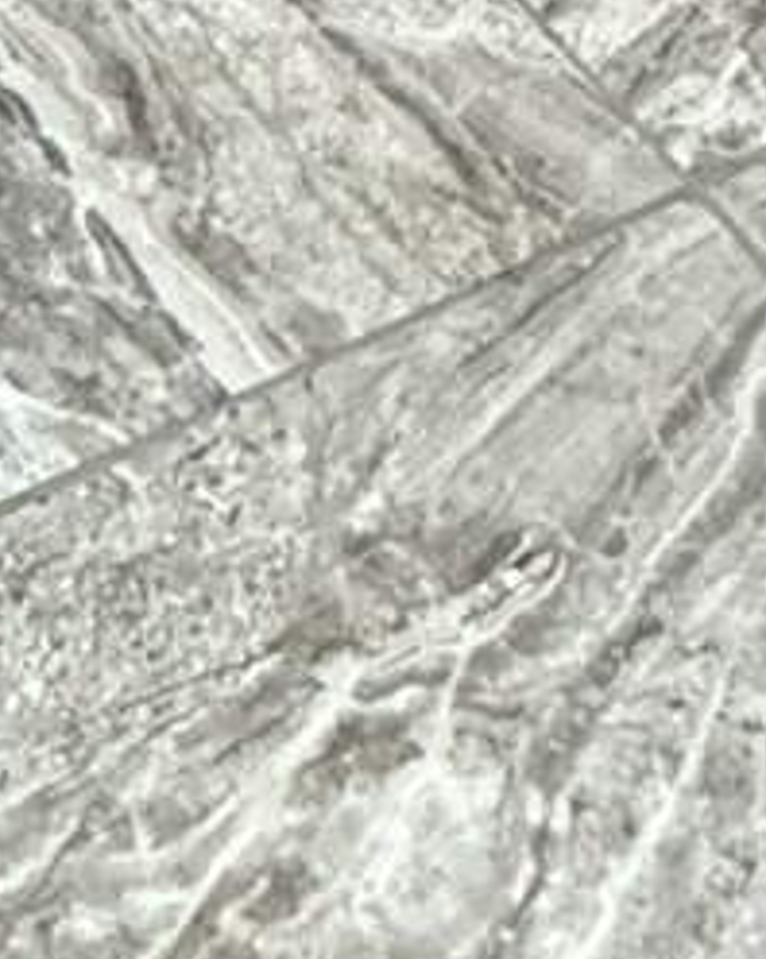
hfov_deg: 13.6
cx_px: 209
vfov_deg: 11.5
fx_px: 3206
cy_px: -1767
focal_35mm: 113
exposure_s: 1/60
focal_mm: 2.22
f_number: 2.2
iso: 400
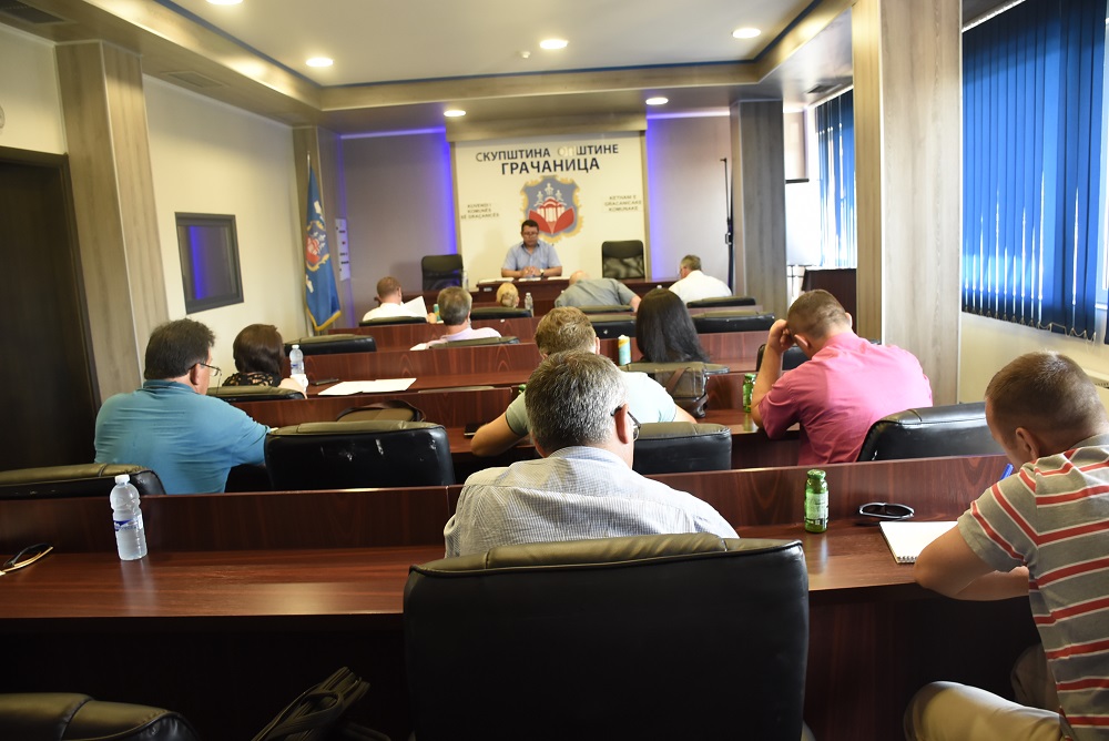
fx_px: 832
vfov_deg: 48.0
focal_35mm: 27
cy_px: 370
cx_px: 554
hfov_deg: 67.4
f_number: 3.5
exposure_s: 1/30
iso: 800
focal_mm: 18
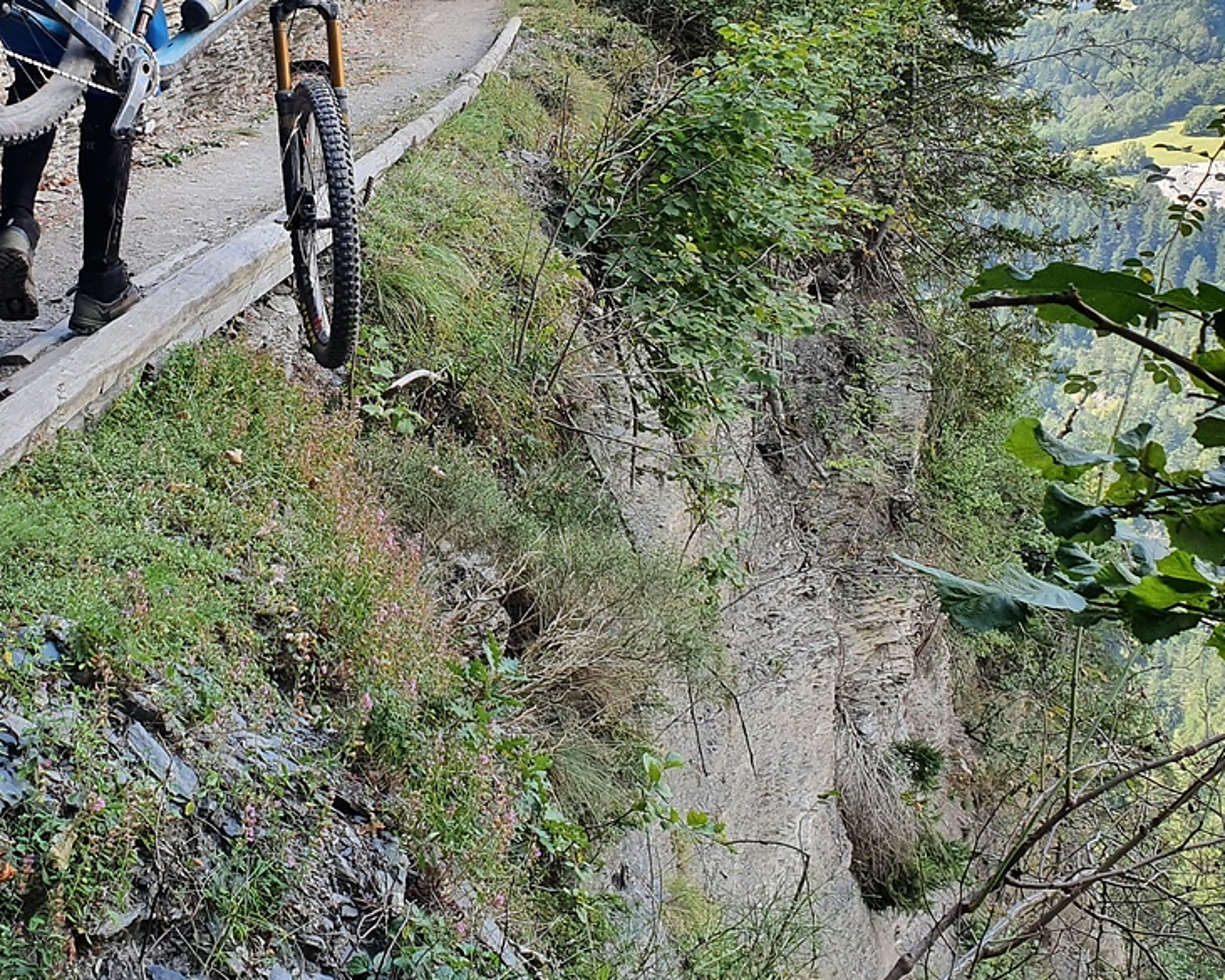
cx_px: 399
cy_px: 228
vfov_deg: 29.7
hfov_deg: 36.9
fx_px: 1813
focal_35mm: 50
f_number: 2.4
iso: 50
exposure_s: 1/276
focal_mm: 4.32
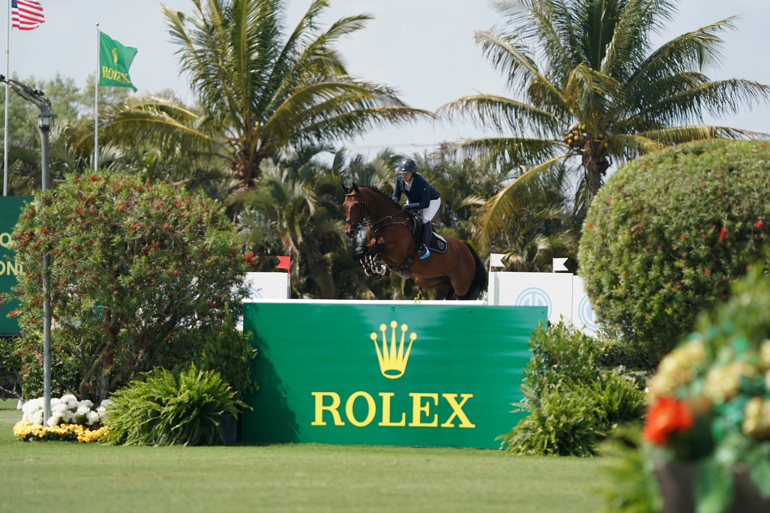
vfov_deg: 4.1
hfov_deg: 6.2
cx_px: 385
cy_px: 256
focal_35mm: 332
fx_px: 7100
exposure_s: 1/2000
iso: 640
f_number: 6.3
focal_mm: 332
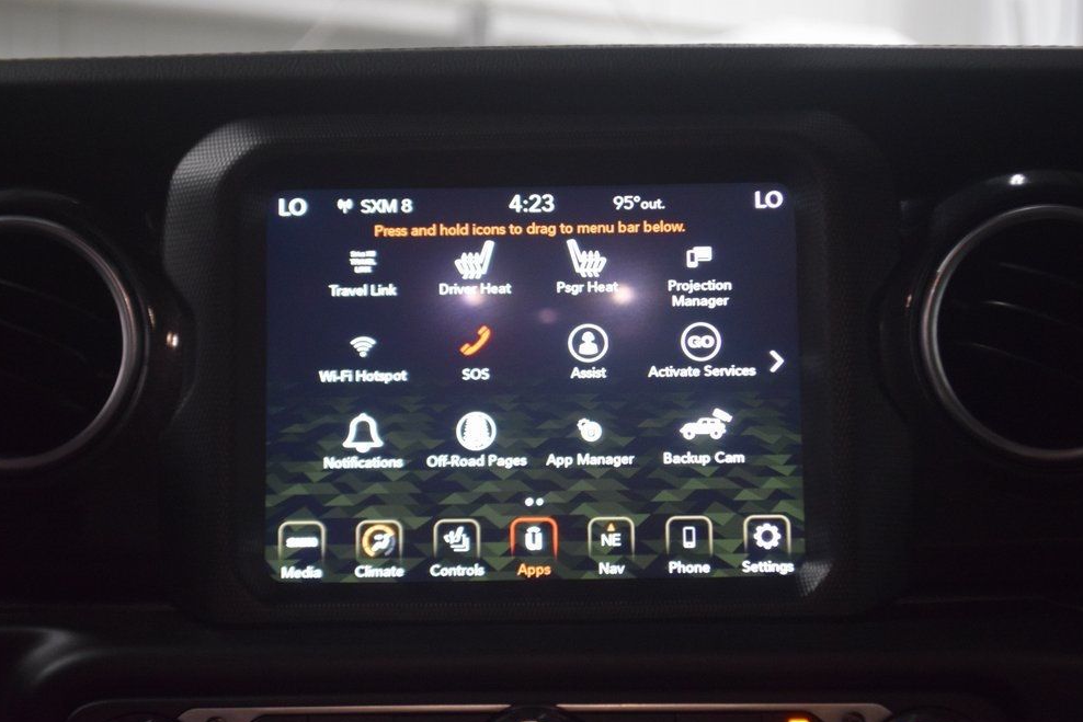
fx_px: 2573
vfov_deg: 16.0
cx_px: 533
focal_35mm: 86
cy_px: 373
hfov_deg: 23.8
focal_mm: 55
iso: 2200
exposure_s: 1/60
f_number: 5.6
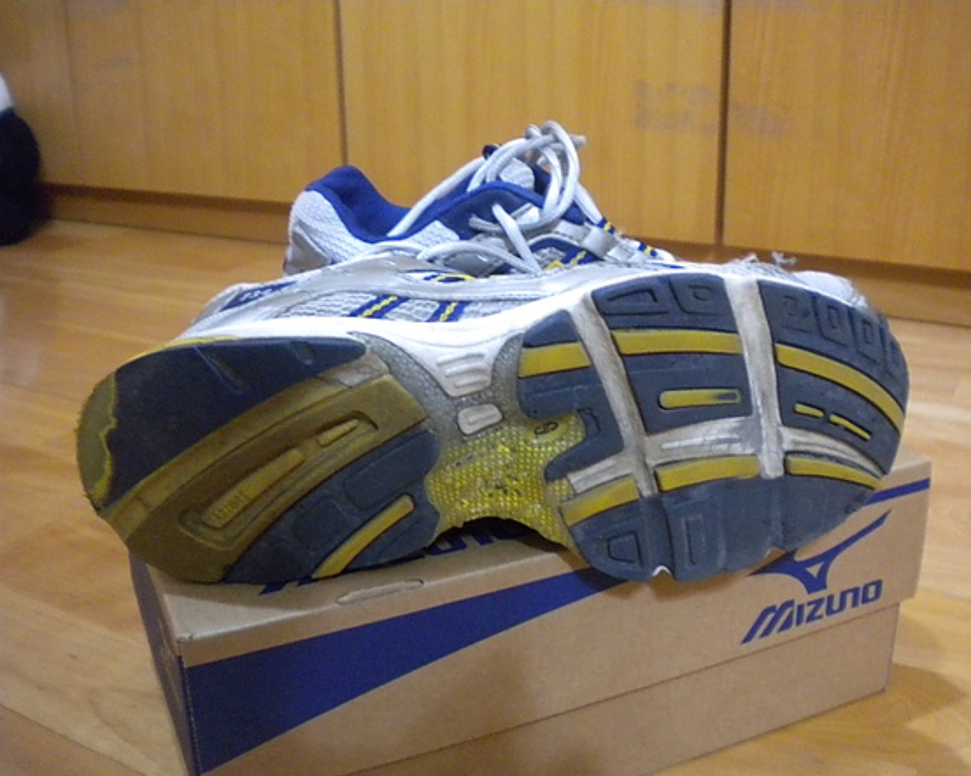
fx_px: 1063
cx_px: 521
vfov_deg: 40.1
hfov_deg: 49.1
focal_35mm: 37
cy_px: 391
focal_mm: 6.3
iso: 526
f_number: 3.1
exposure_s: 1/8.8
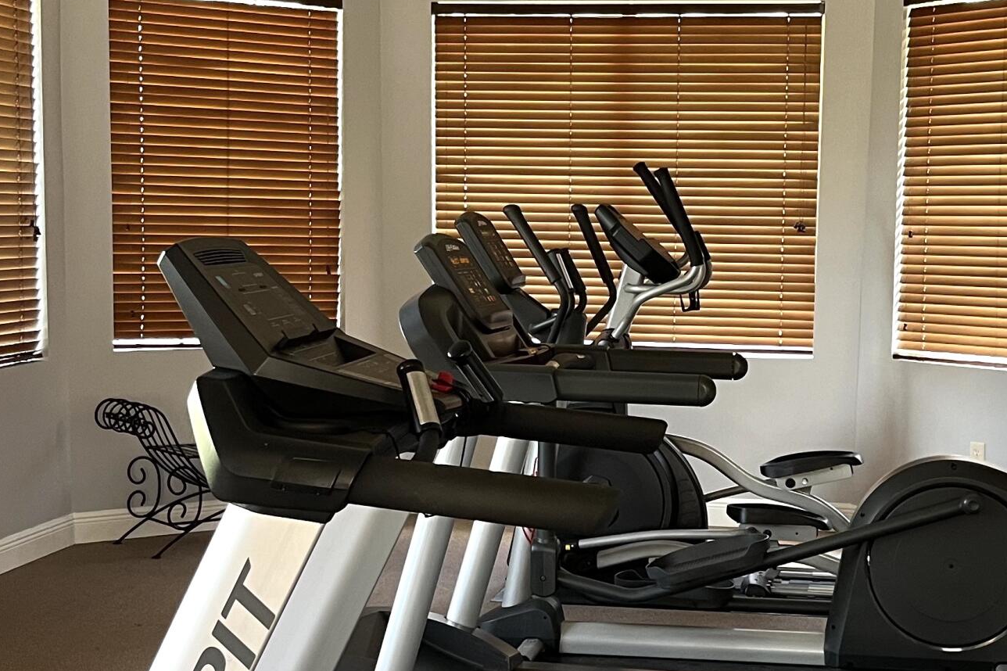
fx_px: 1762
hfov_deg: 31.8
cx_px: 604
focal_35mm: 63
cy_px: 417
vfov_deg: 21.5
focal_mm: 5.1
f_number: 1.6
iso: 125
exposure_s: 1/60
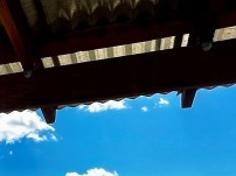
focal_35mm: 71
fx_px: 483
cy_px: 273
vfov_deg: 18.1
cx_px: -58
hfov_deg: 24.5
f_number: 2.2
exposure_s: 1/3731
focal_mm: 2.22
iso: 50
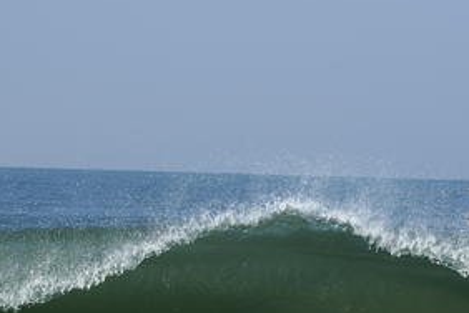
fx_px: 4429
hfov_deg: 6.1
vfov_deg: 4.0
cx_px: 343
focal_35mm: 340
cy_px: 263
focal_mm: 100
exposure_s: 1/640
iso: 200
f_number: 9
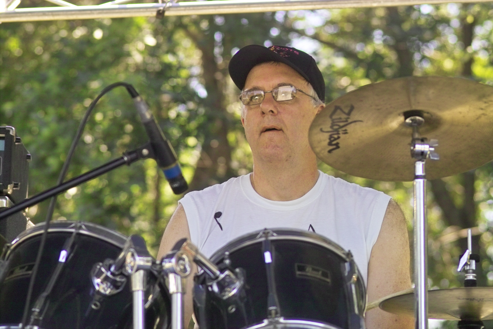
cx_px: 246
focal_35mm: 179
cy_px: 164
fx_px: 2451
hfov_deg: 11.5
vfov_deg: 7.7
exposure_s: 1/180
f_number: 4
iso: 200
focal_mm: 105
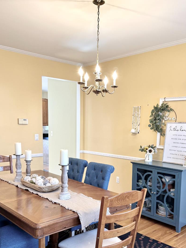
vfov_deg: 53.3
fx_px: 243
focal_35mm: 34
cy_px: 157
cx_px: 103
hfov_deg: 41.7
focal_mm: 6.76
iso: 125
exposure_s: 1/60
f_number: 1.78
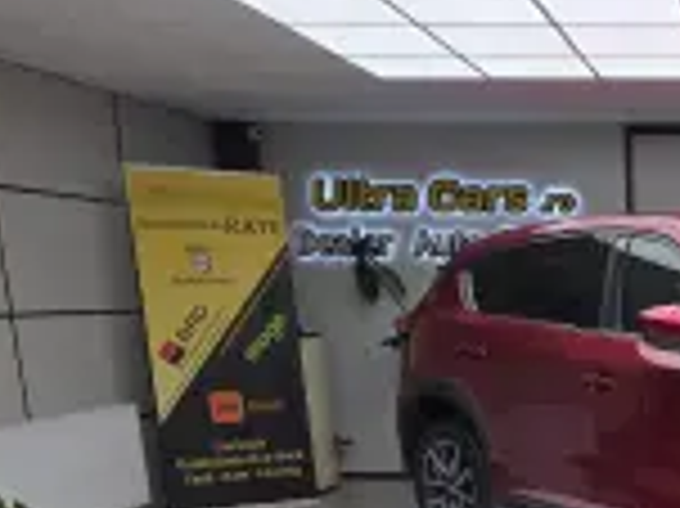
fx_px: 1080
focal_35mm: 55
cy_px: 553
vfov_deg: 24.8
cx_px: 761
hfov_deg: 30.9
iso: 12
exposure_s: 1/108
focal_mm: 6.25
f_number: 1.7
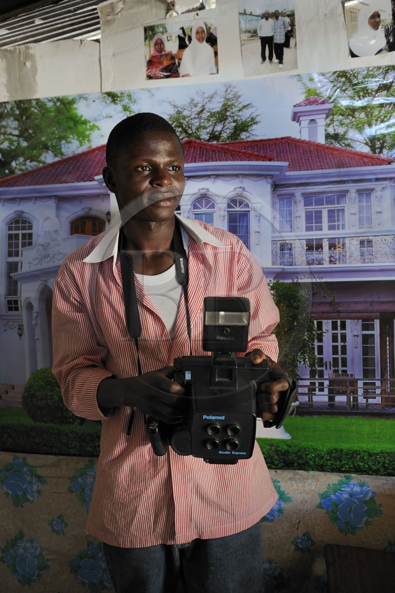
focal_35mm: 32
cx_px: 198
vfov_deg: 58.7
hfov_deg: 41.1
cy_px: 296
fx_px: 527
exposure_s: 1/30
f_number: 2.8
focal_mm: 32
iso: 400
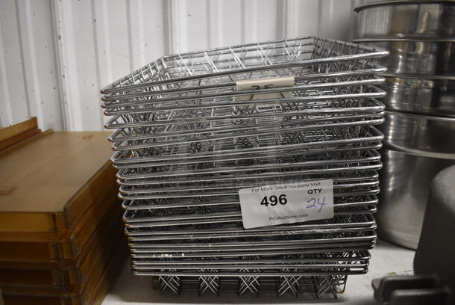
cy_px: 152
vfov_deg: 48.0
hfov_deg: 67.3
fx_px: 342
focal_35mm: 27
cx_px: 228
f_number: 3.5
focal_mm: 18
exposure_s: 1/125
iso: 3200
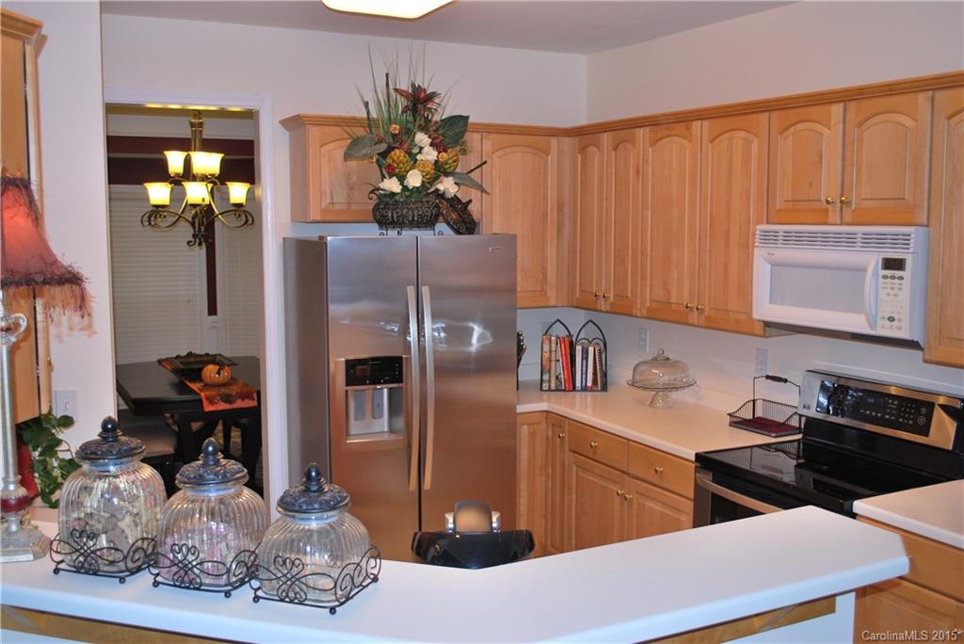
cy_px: 322
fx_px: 965
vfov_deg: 36.9
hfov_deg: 53.1
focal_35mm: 36
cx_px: 482
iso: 200
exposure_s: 1/60
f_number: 4.2
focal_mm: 24
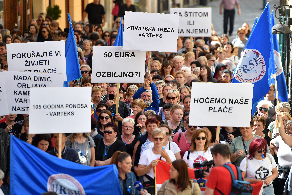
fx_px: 1622
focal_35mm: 200
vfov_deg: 6.9
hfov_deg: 10.3
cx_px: 146
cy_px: 98
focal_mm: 200
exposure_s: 1/1000
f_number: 5
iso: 220
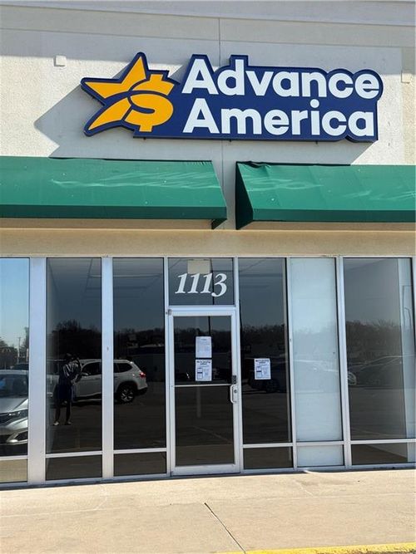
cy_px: 277
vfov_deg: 39.7
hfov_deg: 30.3
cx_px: 208
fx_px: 769
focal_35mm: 48
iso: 64
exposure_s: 1/3096
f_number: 1.78
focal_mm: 6.76
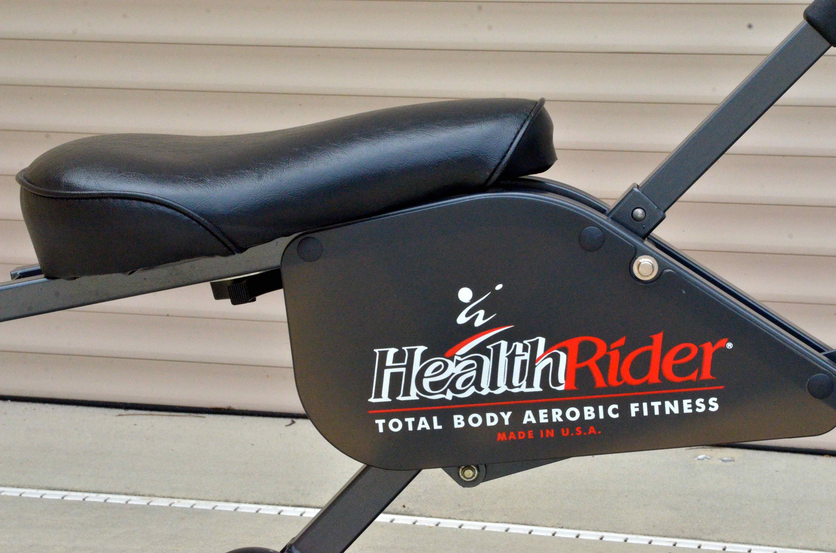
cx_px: 418
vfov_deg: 10.7
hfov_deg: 16.1
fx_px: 2955
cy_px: 276
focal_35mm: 128
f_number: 20
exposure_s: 1/320
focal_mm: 85
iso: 4000
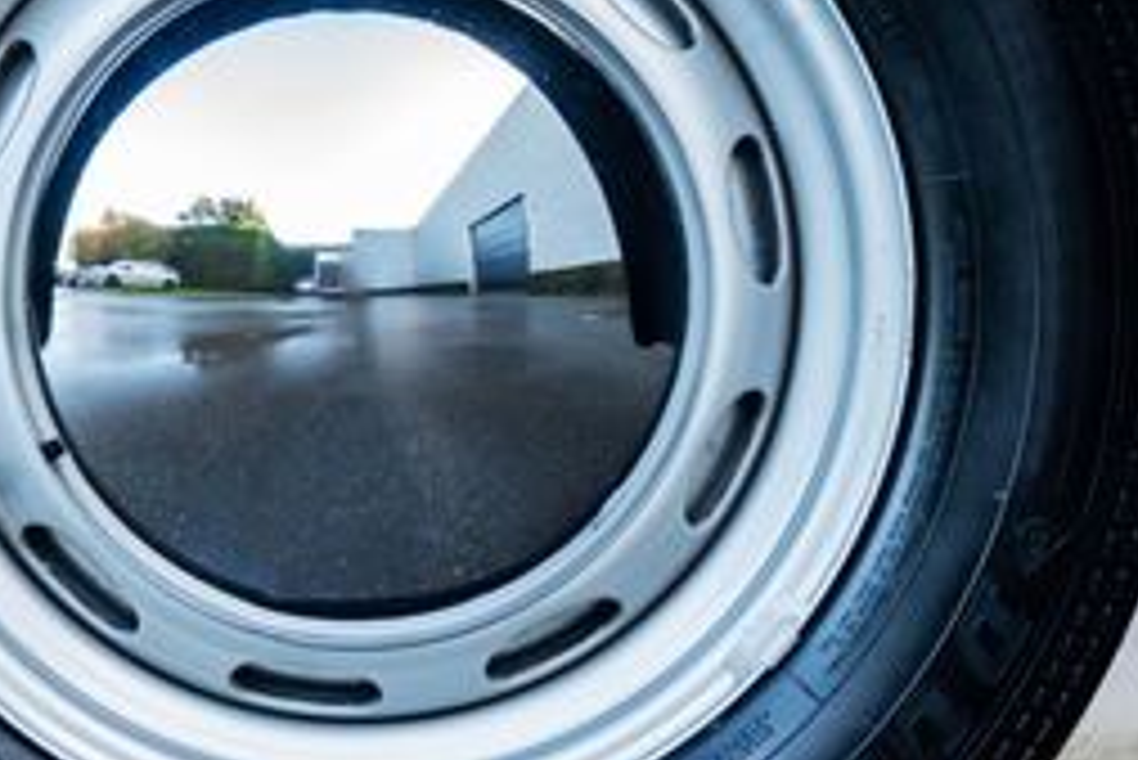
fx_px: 6136
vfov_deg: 7.1
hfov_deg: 10.6
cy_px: -4
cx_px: 418
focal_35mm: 194
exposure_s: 1/15
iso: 64
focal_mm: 48
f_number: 4.5
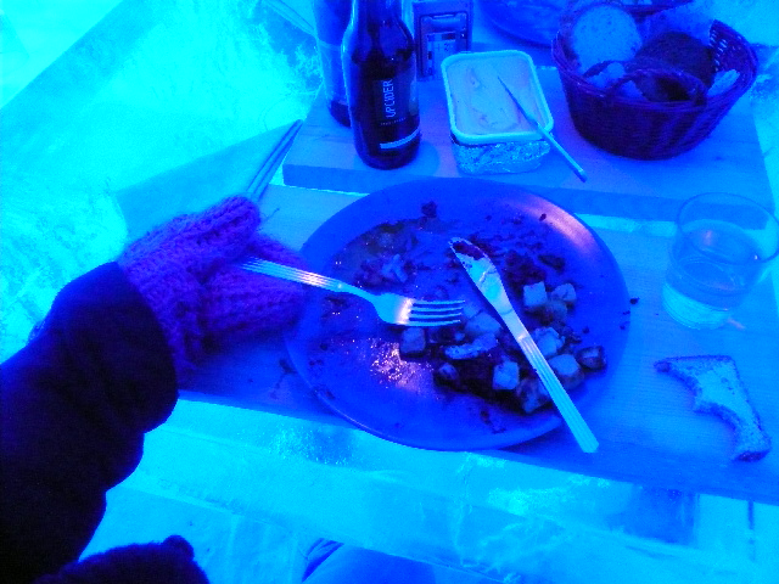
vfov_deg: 49.7
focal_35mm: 28
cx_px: 390
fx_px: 630
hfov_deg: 63.4
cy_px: 292
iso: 800
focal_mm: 4.6
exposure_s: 1/15
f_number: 2.8
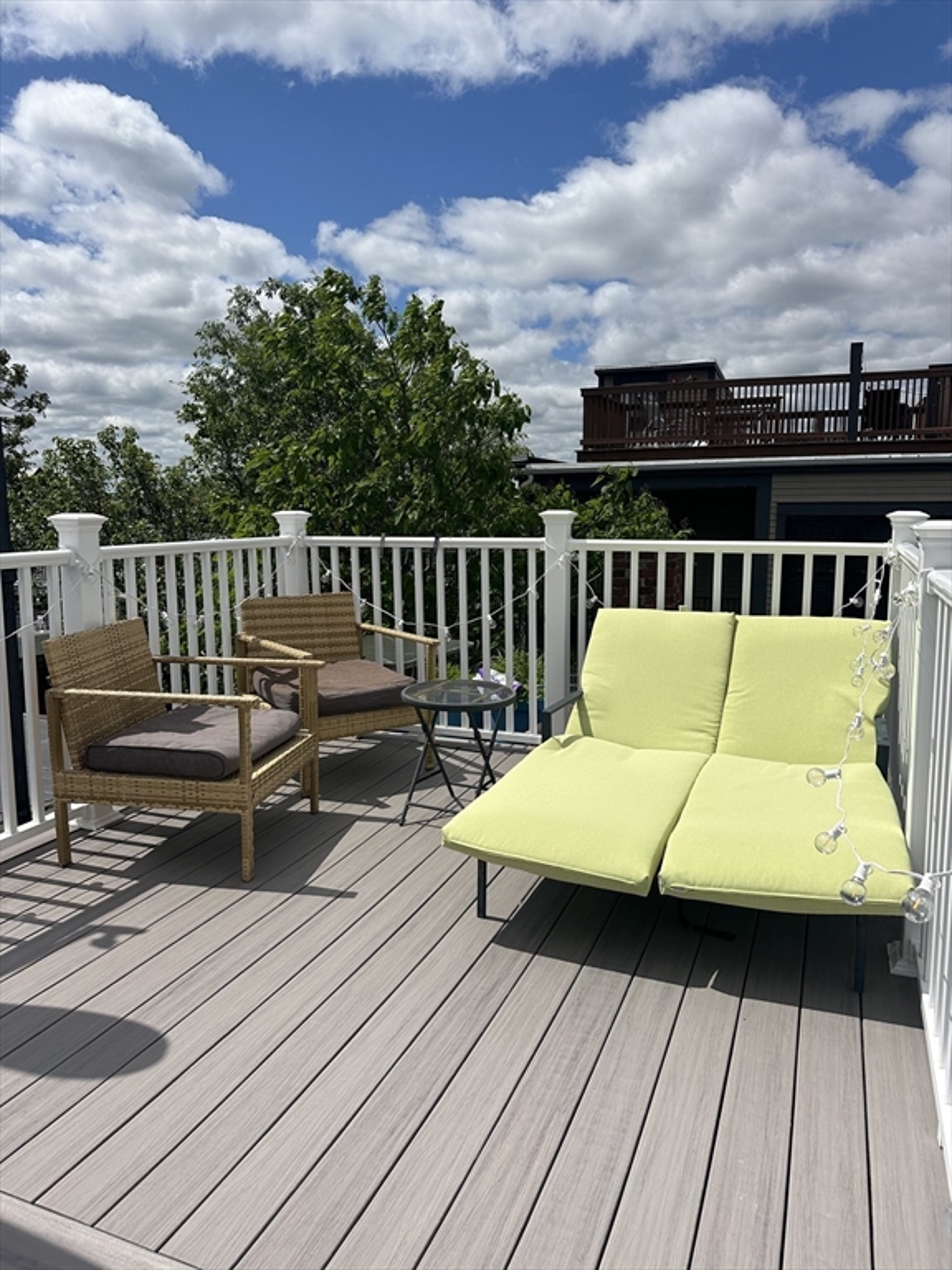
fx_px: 880
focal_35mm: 24
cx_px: 476
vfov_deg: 71.6
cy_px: 635
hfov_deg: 56.8
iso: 80
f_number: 1.78
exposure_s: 1/12048
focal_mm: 6.86
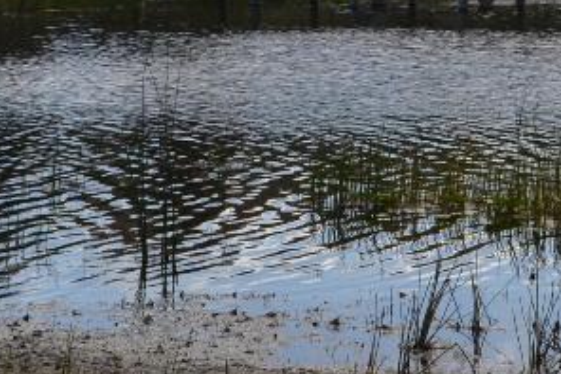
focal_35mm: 140
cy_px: -319
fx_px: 2180
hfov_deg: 14.4
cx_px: 567
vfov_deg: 9.3
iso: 100
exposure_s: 1/200
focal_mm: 24
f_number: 9
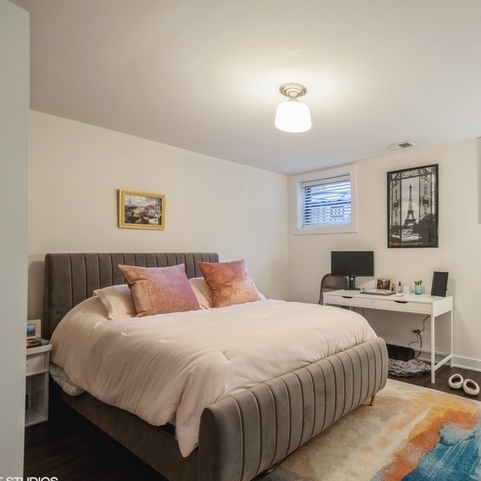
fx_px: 314
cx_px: 334
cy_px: 245
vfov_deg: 74.8
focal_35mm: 20
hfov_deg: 71.8
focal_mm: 10
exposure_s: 1/1.67
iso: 100
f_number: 11
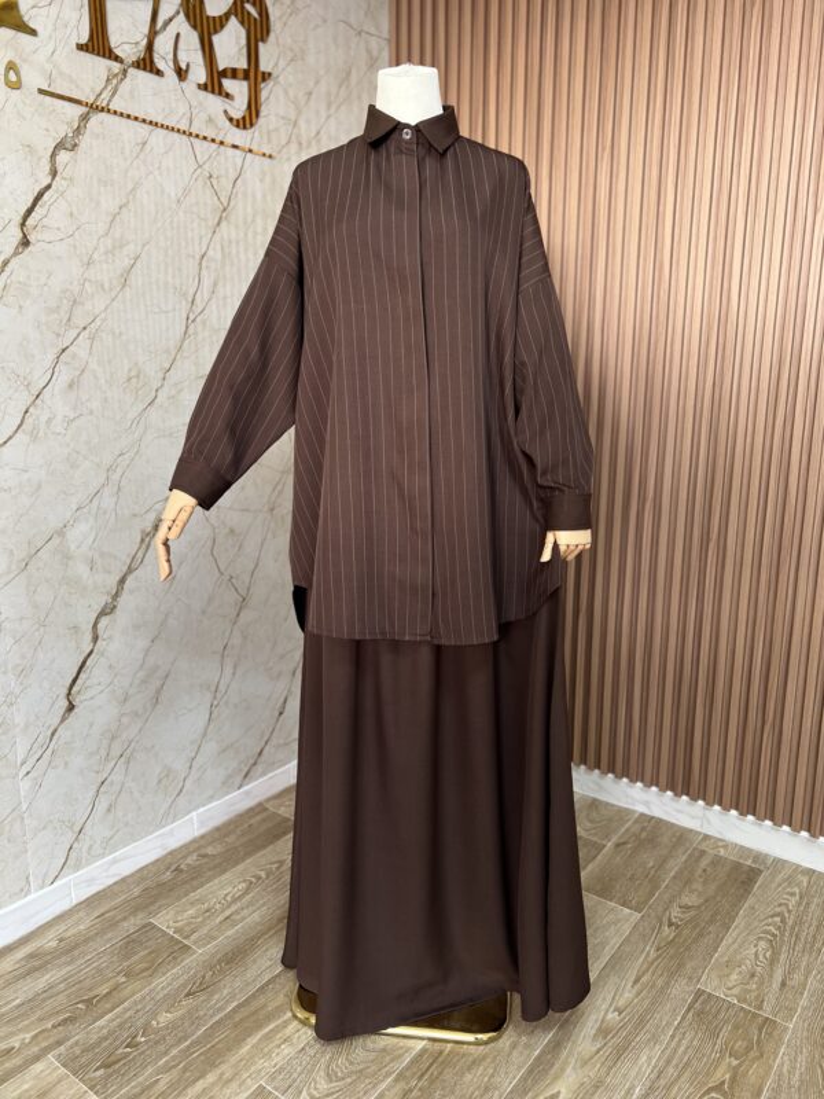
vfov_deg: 67.3
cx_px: 412
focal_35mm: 26
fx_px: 825
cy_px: 550
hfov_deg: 53.1
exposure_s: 1/50
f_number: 1.5
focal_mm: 5.7
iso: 125
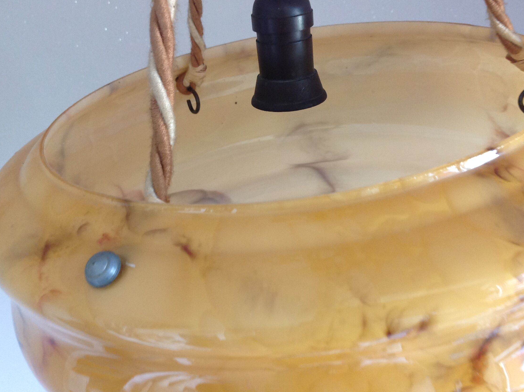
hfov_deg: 45.8
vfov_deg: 35.1
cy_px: 197
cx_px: 279
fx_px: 620
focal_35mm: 41
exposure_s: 1/15
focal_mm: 4.28
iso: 125
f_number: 2.4
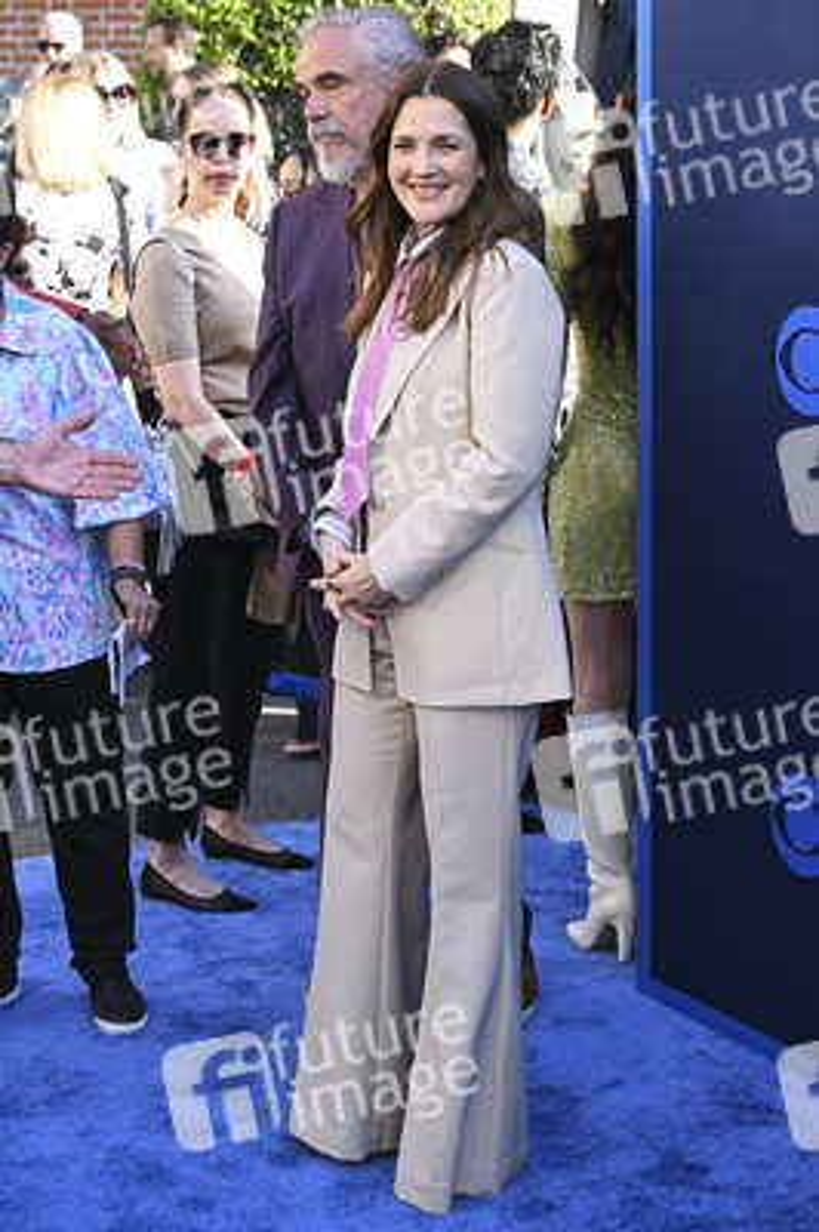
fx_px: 2359
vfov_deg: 29.3
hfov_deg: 19.7
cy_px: 616
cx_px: 410
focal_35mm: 69
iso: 400
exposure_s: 1/200
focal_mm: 69
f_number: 5.6
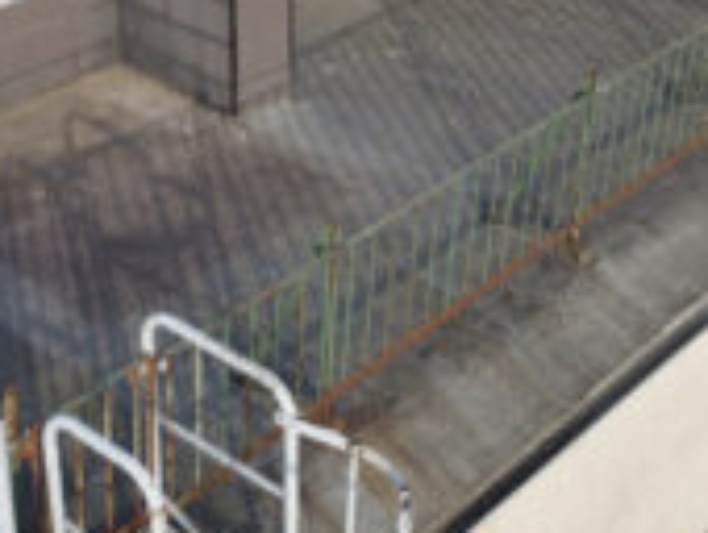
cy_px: 187
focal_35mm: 55
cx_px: 262
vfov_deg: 26.5
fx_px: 1127
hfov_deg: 34.7
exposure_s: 1/122
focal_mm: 4.2
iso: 32
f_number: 1.8
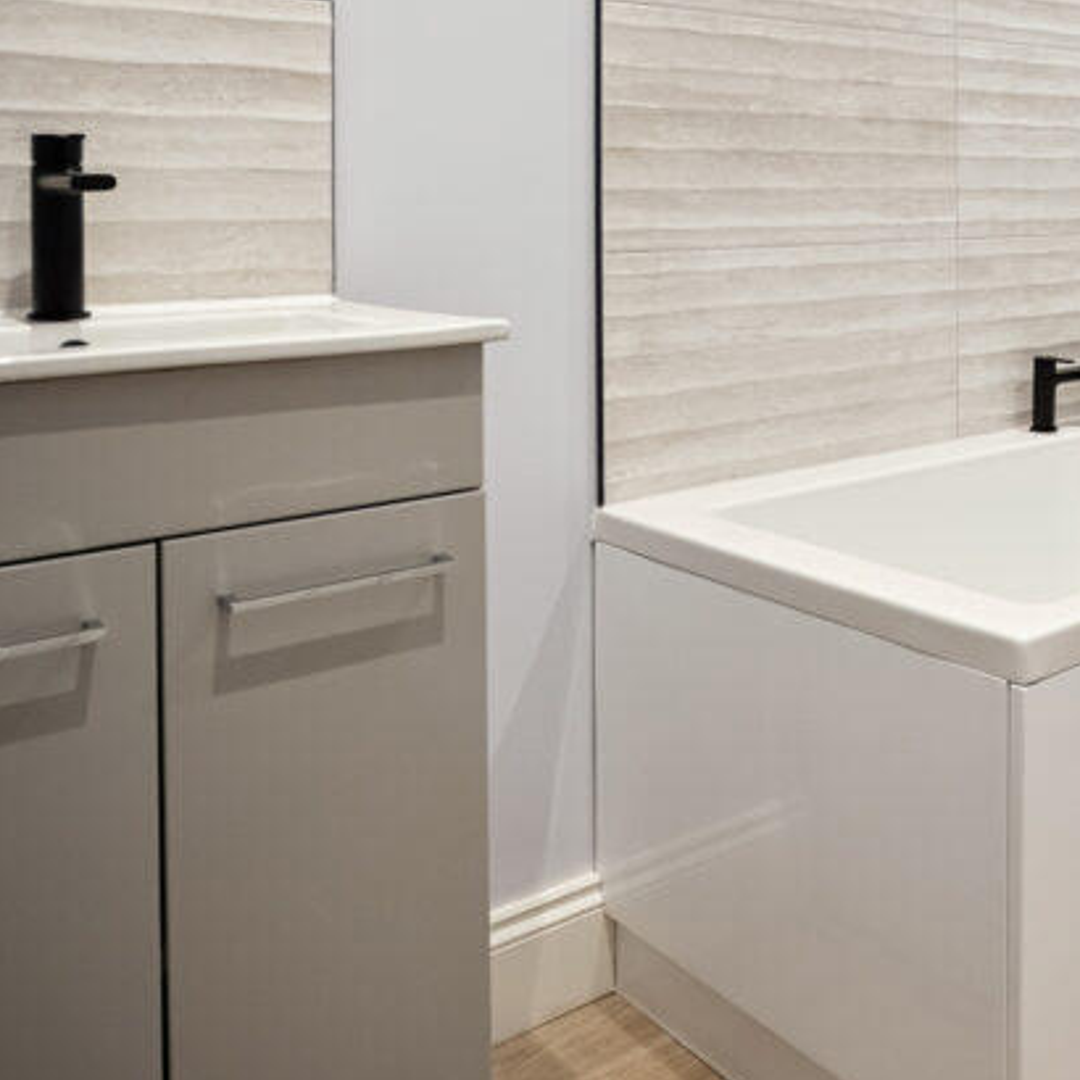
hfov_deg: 42.9
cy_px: 199
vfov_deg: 44.6
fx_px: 1238
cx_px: 985
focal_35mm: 35
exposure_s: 1/100
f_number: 4
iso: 1250
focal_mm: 11
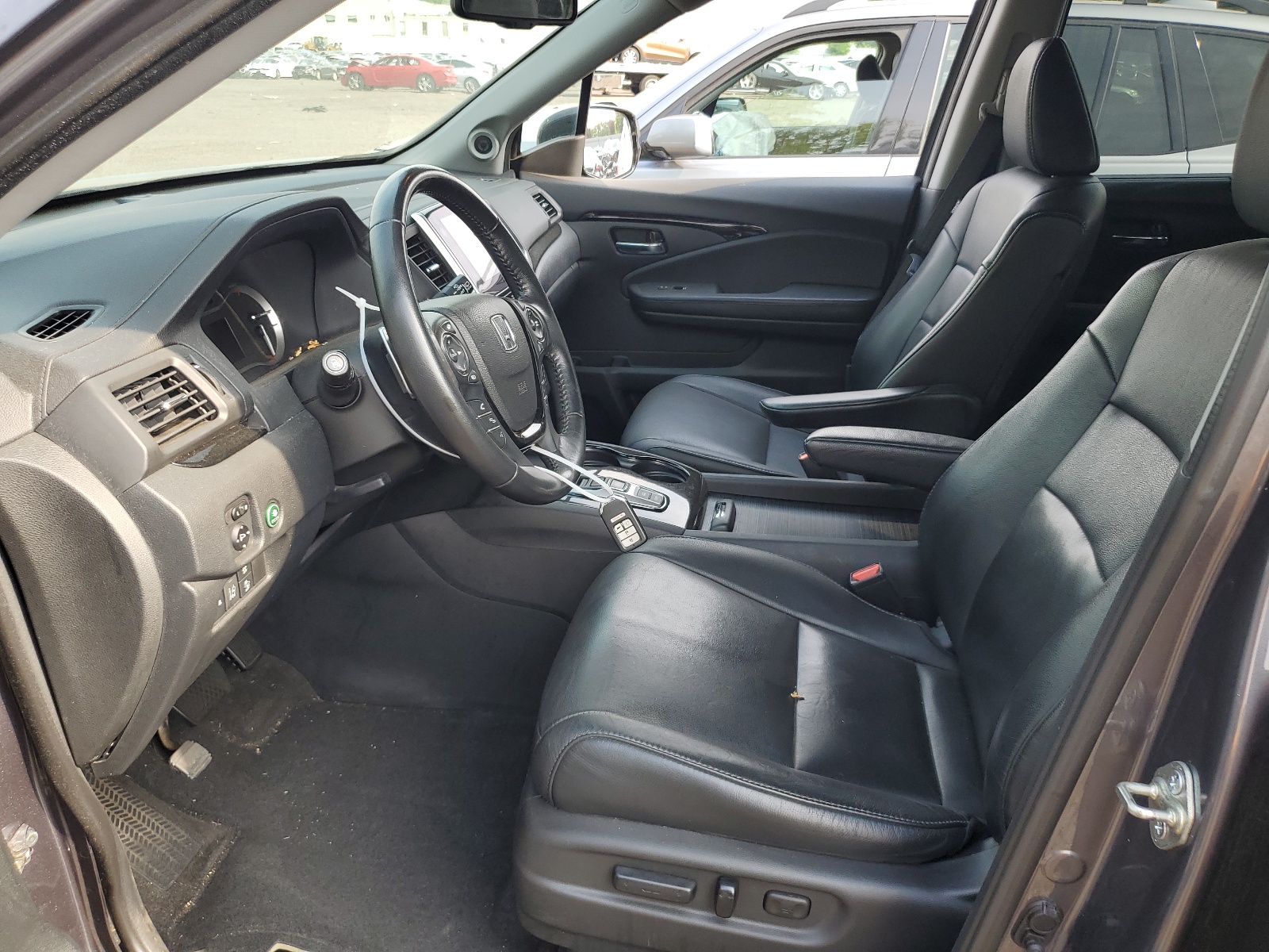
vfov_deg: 53.1
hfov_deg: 67.3
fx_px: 953
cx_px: 634
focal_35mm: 26
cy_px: 476
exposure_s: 1/286
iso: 50
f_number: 1.5
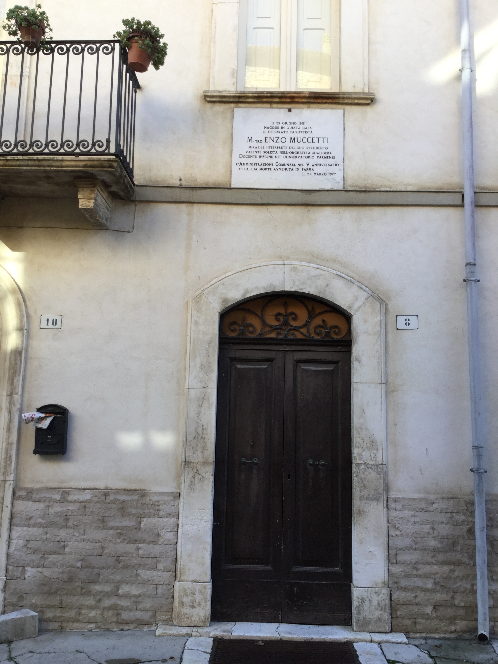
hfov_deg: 45.4
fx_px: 595
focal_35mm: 31
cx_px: 249
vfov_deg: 58.4
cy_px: 332
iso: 25
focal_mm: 3.3
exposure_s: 1/132
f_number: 2.4
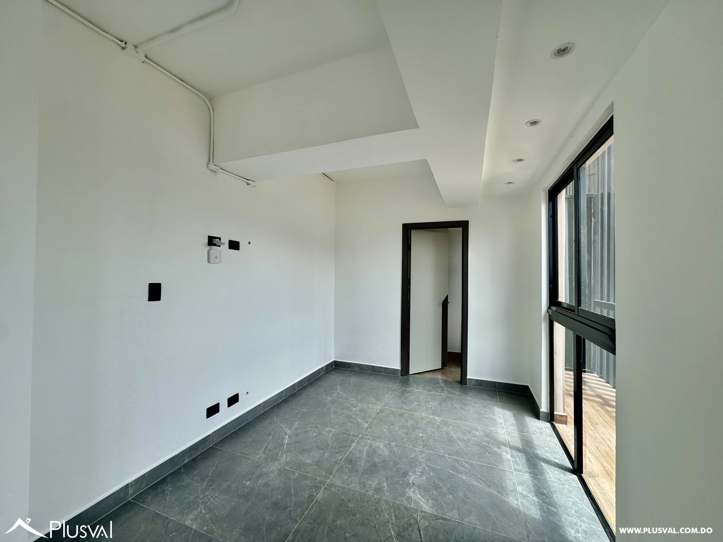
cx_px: 362
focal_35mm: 14
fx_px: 292
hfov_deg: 102.1
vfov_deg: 85.7
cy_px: 271
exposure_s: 1/433
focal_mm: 2.22
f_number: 2.2
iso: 40
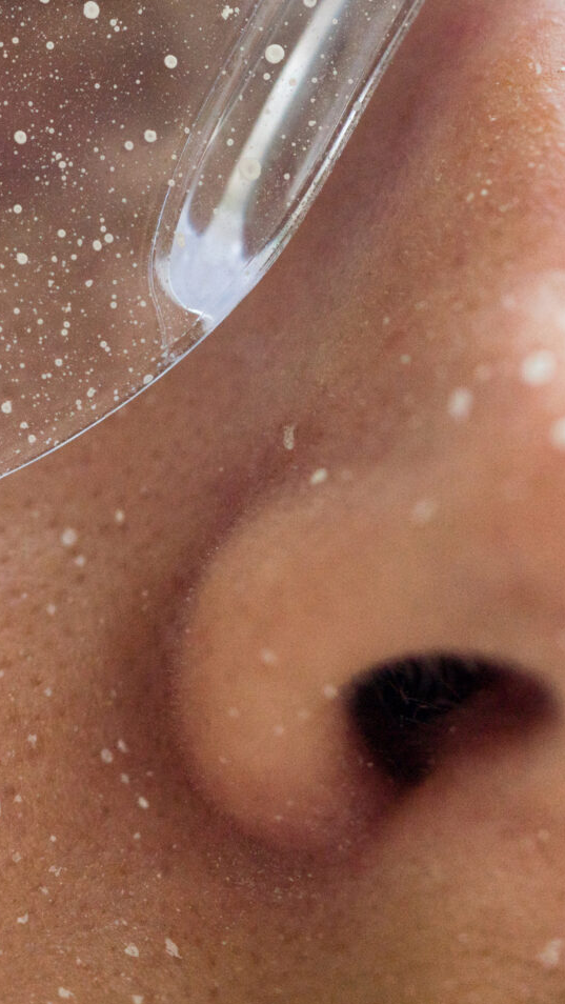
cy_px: 133
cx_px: 130
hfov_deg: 4.8
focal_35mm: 253
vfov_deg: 8.5
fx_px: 6735
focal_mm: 90
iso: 400
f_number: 4
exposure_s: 1/100
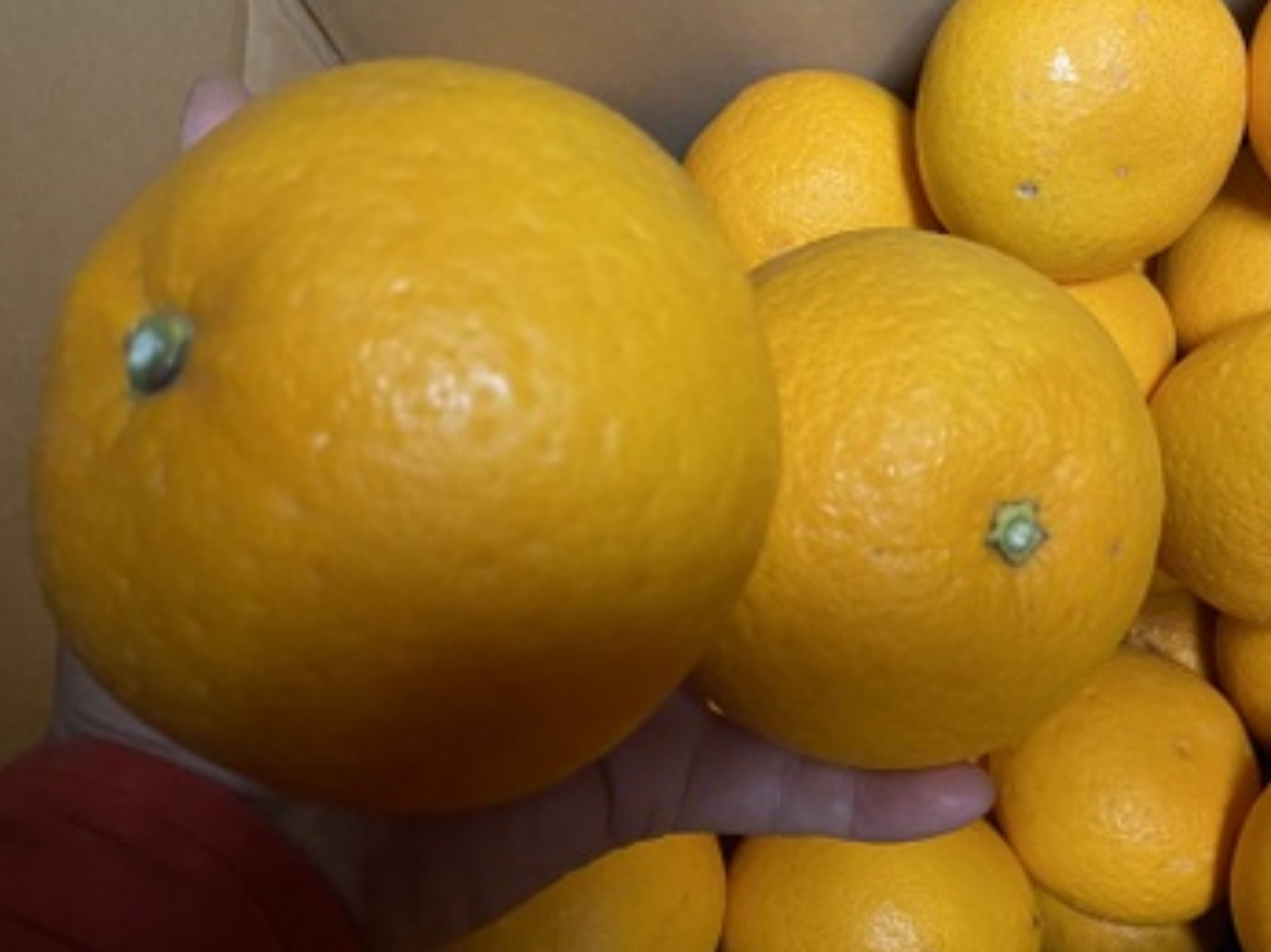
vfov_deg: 39.6
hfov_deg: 50.5
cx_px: 839
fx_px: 1321
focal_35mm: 36
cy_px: 505
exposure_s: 1/40
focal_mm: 4.25
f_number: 1.8
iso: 400
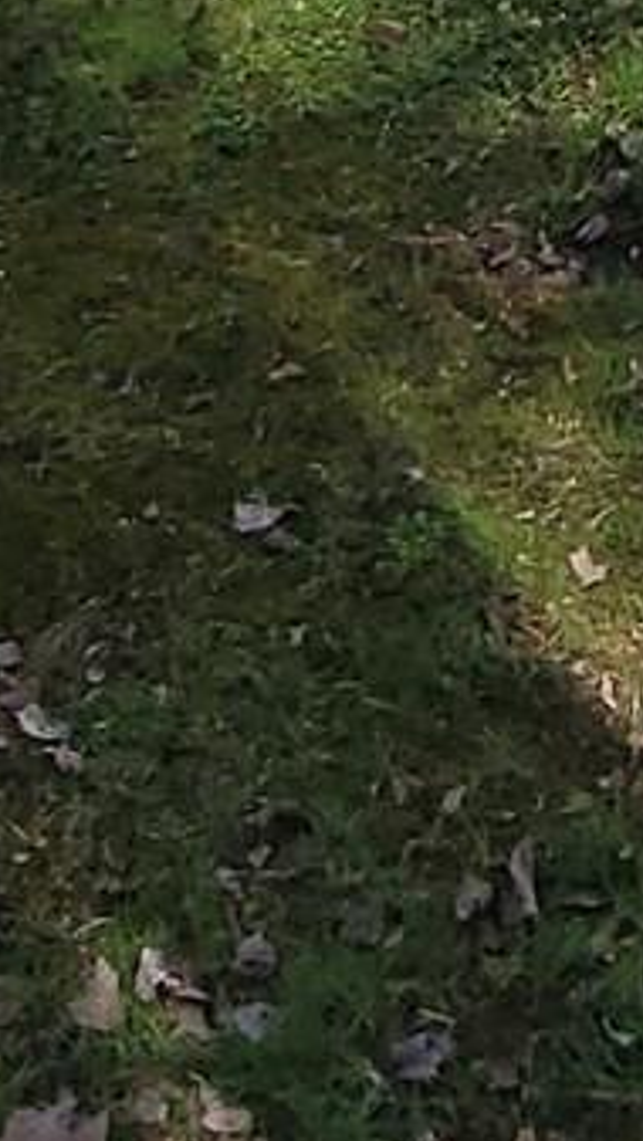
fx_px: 2602
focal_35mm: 86
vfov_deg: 19.1
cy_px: -894
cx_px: 673
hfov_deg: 13.8
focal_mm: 2.2
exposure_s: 1/814
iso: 50
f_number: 2.2
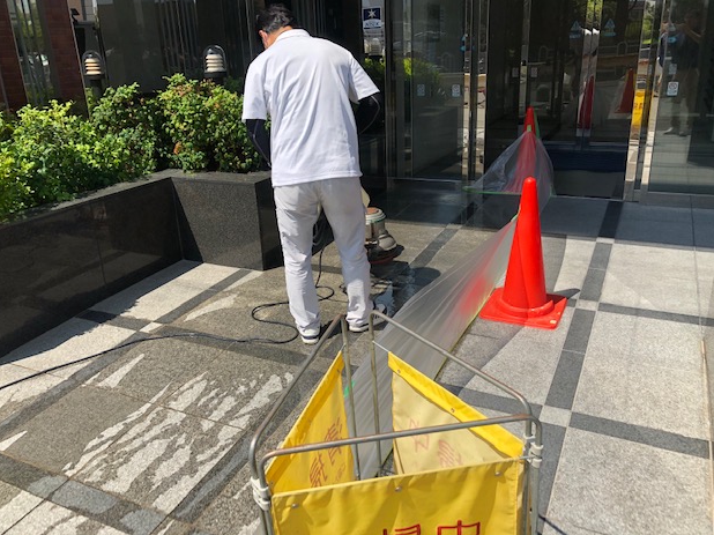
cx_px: 347
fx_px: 598
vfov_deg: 48.2
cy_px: 259
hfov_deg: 61.7
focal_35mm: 29
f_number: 1.8
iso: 20
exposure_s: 1/1372
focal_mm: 4
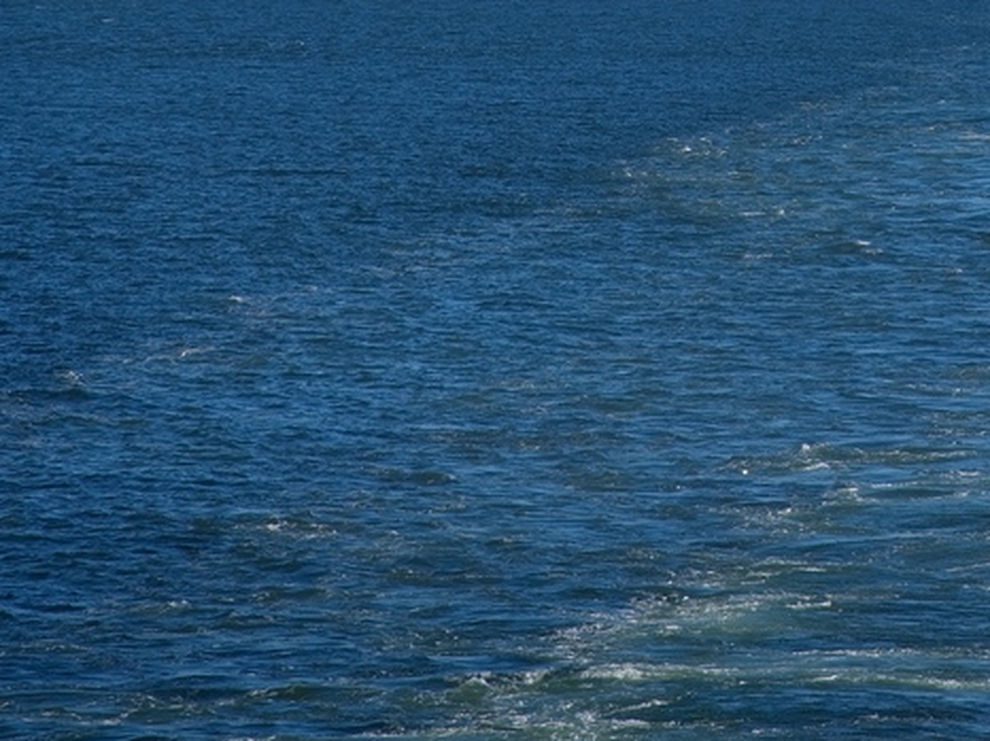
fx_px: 9061
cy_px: -151
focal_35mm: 317
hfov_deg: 6.2
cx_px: 969
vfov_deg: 4.7
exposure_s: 1/320
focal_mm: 120
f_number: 9
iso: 100
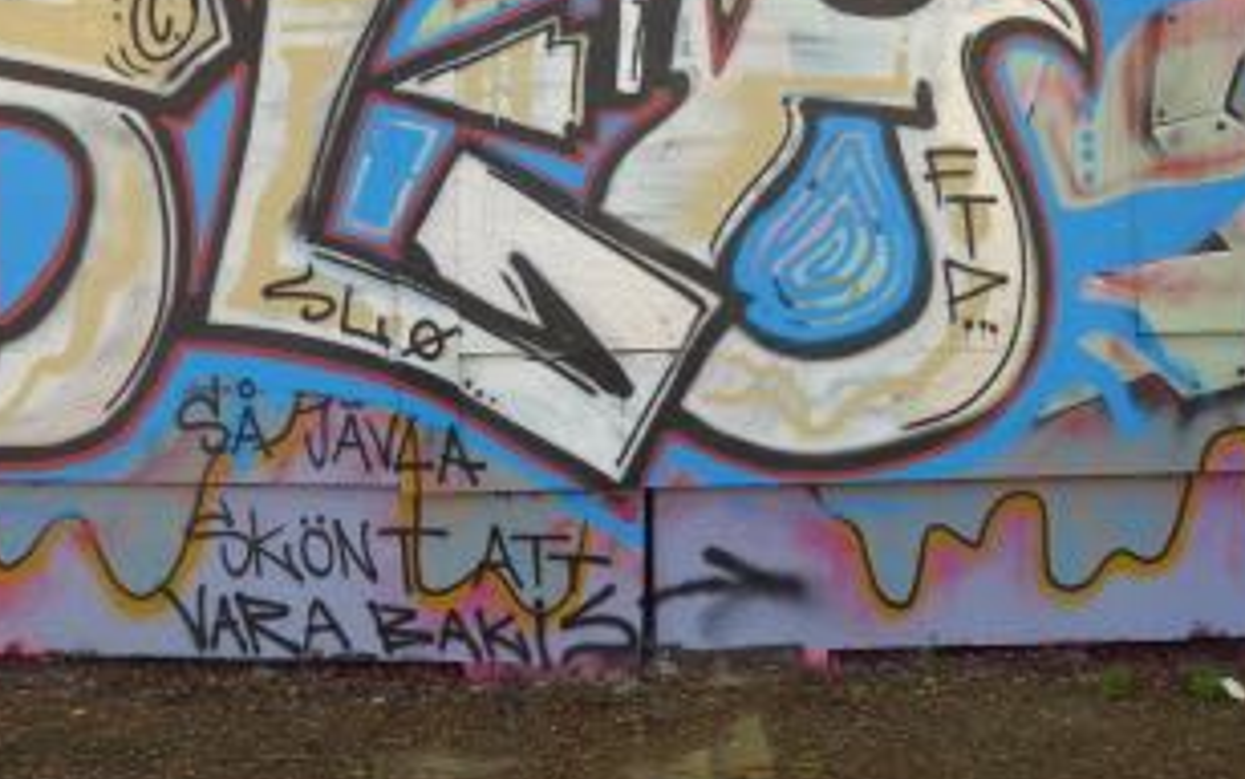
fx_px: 1697
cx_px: 430
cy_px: 371
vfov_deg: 25.8
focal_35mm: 50
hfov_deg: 39.9
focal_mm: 6
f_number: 2.8
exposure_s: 1/160
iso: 80
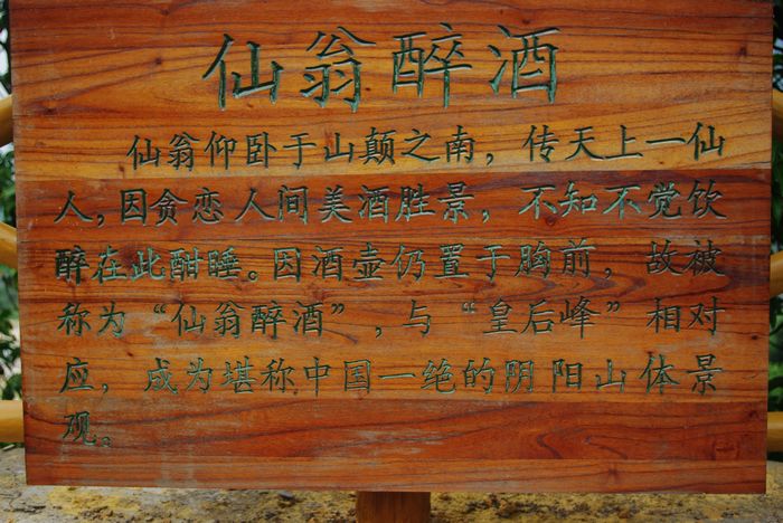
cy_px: 262
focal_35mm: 39
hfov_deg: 49.5
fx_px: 849
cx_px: 392
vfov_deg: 34.3
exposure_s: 1/350
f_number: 4
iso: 100
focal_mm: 26.25
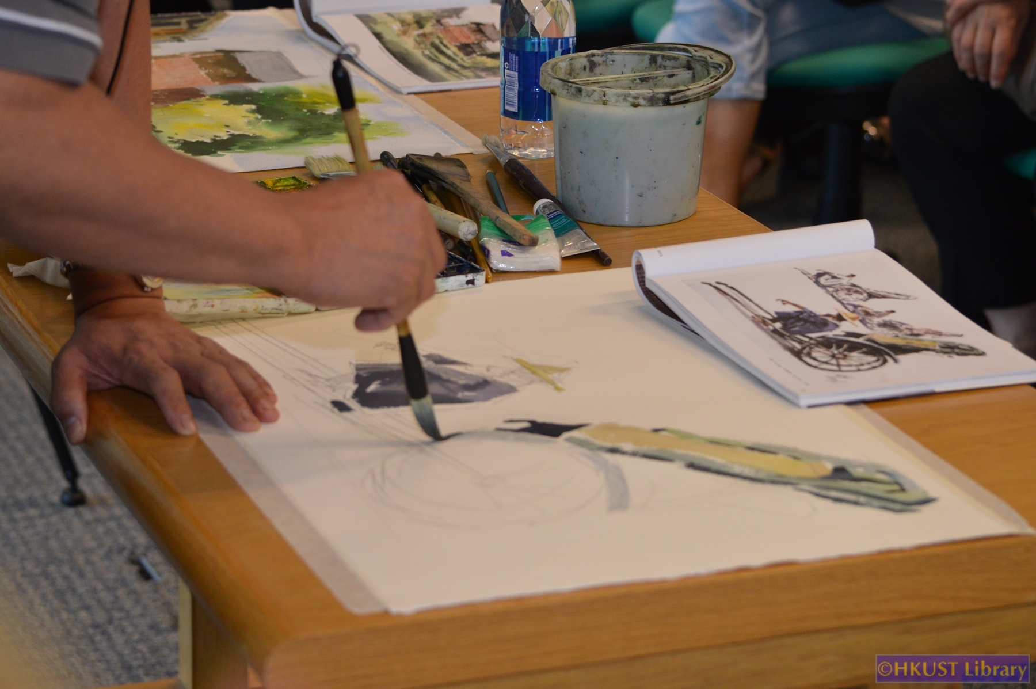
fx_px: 2933
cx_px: 518
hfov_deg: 20.0
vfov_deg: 13.4
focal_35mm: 102
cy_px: 344
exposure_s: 1/80
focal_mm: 68
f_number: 5.6
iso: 800
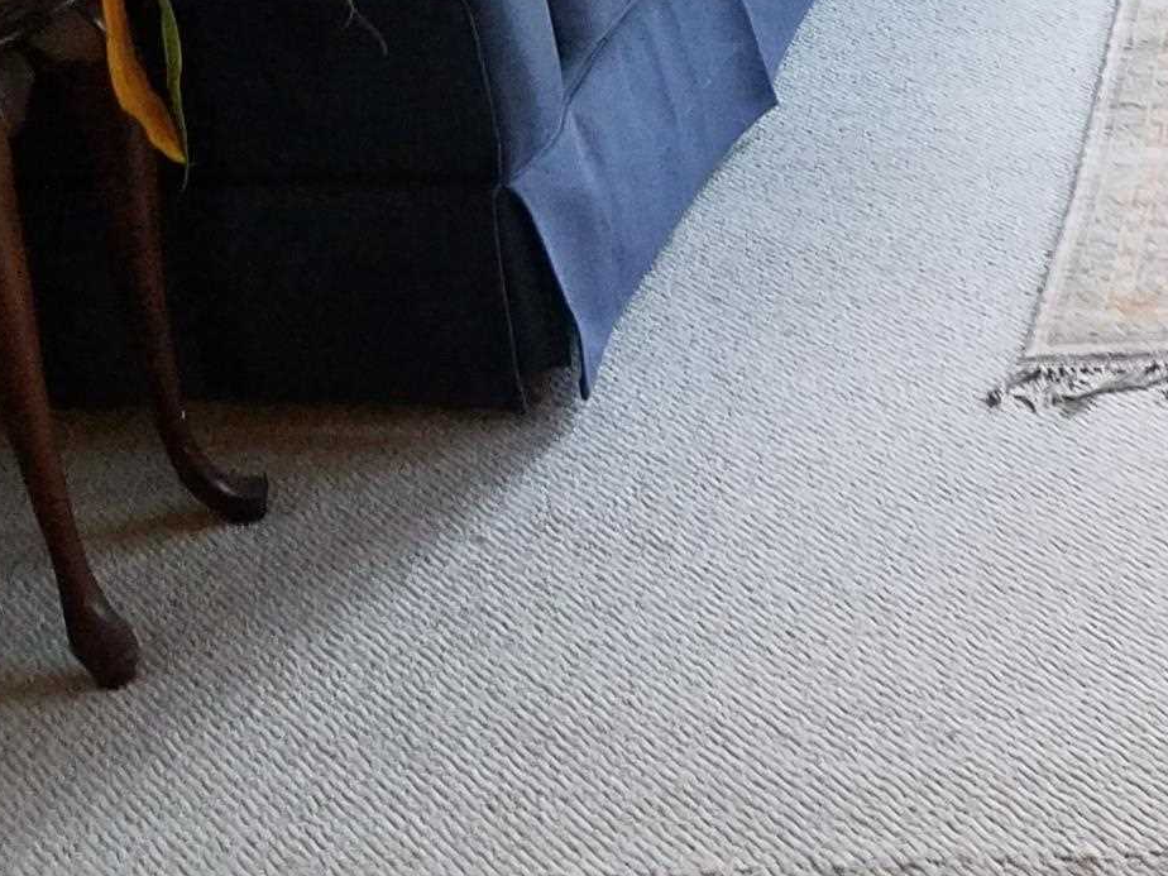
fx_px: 2733
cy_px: 341
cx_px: 1623
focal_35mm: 81
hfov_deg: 21.3
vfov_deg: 18.2
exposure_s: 1/10
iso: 200
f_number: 1.7
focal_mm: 4.2
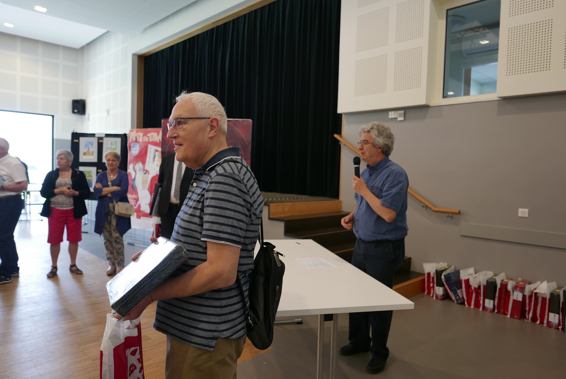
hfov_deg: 73.7
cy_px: 190
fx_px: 378
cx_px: 283
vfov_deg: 53.2
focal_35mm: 24
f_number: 1.7
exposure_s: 1/80
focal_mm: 10.9
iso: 200
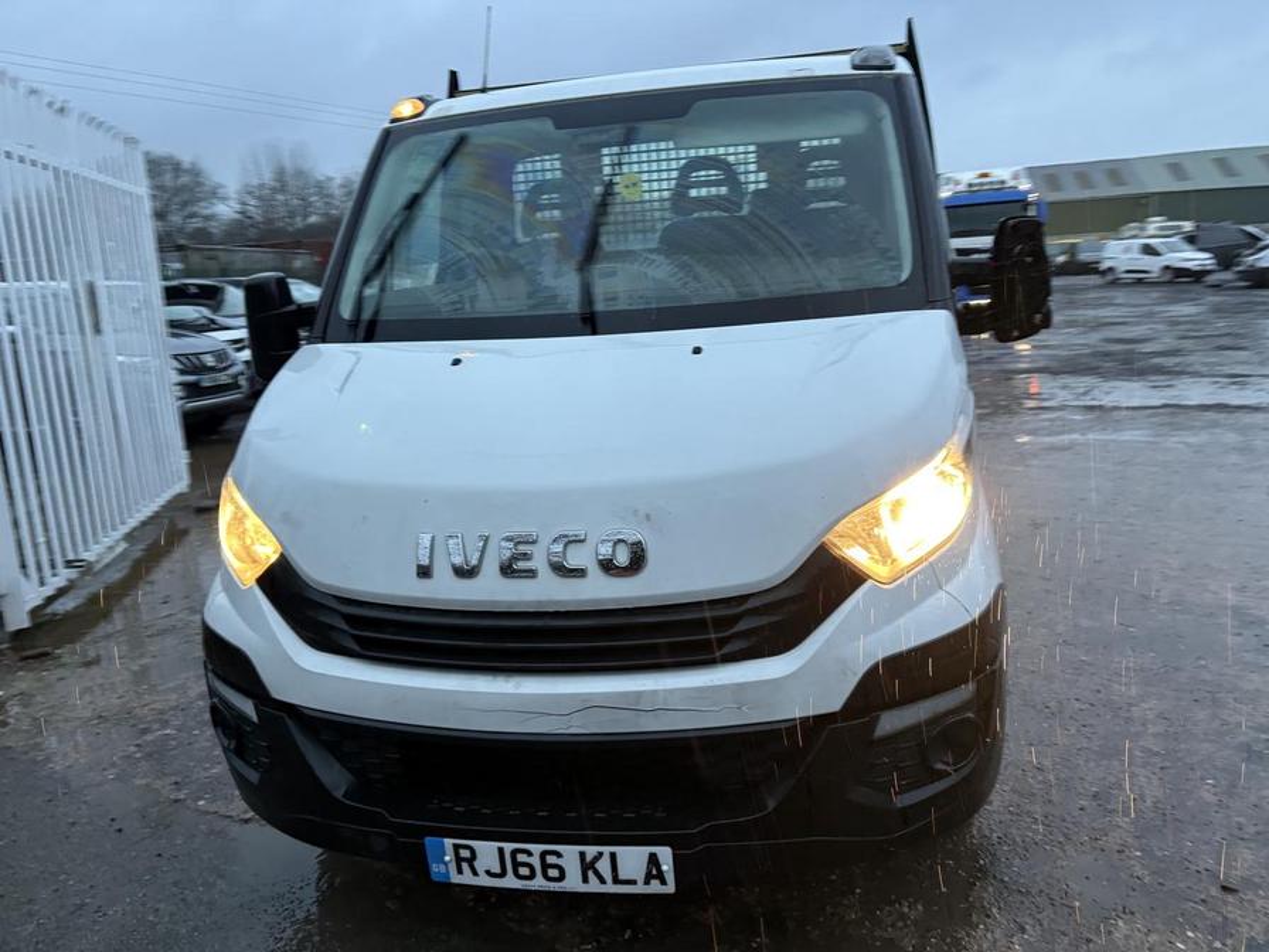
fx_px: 953
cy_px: 476
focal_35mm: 26
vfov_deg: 53.1
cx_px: 634
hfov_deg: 67.3
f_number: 1.6
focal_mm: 5.96
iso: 250
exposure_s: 1/55
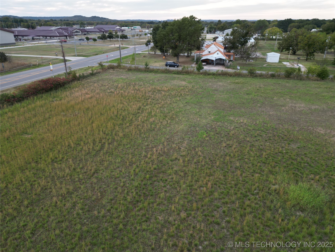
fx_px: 232
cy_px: 126
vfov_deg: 56.8
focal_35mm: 24
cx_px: 168
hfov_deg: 71.6
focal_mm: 6.72
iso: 200
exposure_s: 1/350
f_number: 1.7
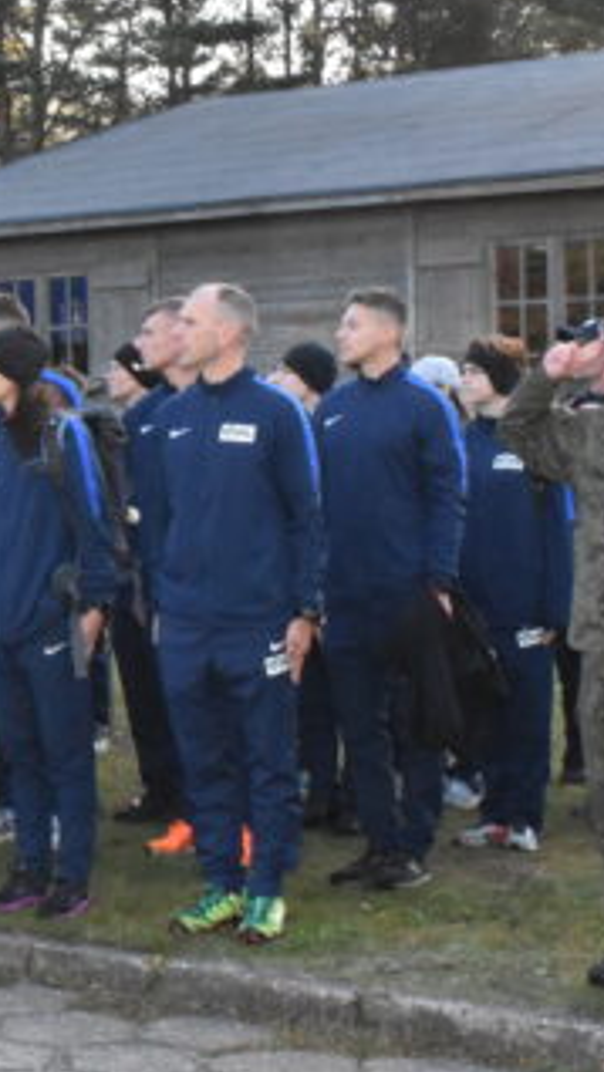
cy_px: 526
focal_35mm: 81
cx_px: -253
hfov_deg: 14.1
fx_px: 2305
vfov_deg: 26.2
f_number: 20
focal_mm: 26
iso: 6400
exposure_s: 1/250
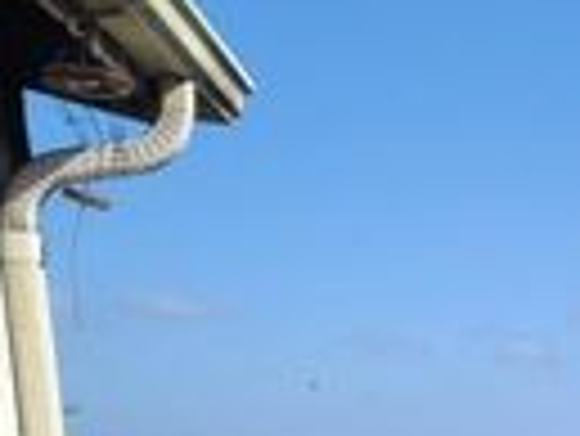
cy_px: 658
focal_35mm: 97
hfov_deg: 17.8
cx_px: 899
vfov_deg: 14.3
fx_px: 1627
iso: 16
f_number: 1.8
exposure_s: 1/740
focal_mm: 7
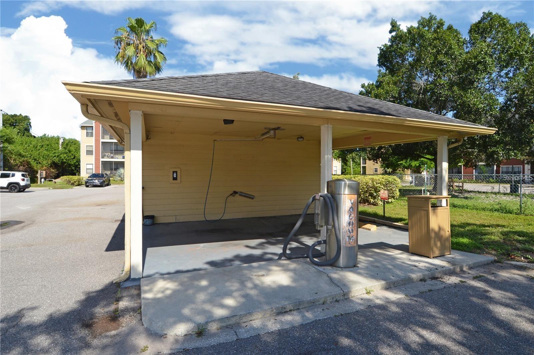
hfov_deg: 90.1
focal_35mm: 18
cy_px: 178
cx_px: 267
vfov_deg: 67.3
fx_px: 267
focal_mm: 12
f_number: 8
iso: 100
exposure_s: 1/200
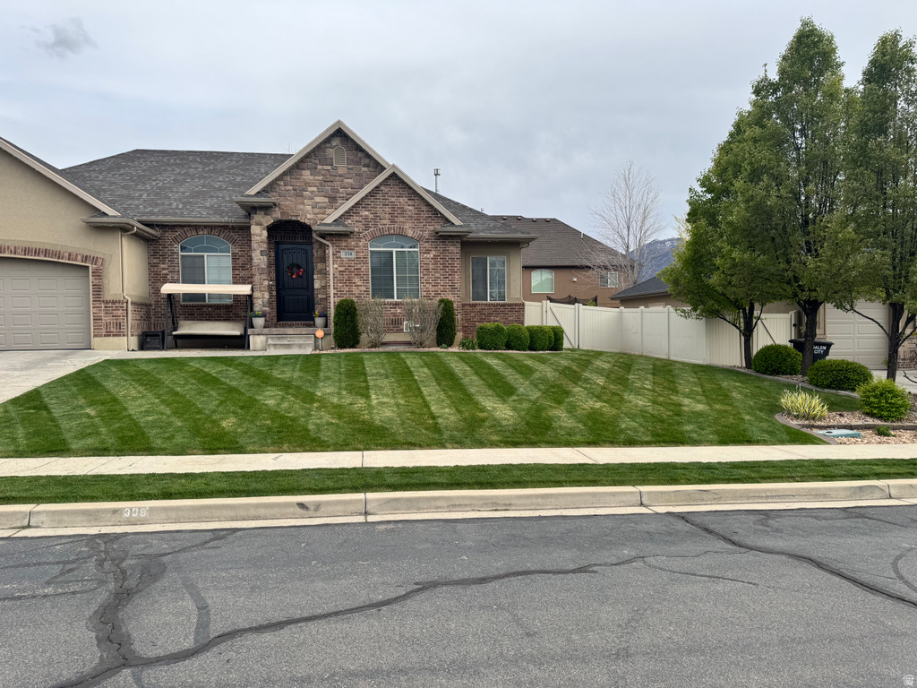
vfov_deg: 56.8
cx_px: 458
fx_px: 636
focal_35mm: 24
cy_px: 344
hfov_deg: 71.6
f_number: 1.78
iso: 80
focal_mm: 6.76
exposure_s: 1/1560
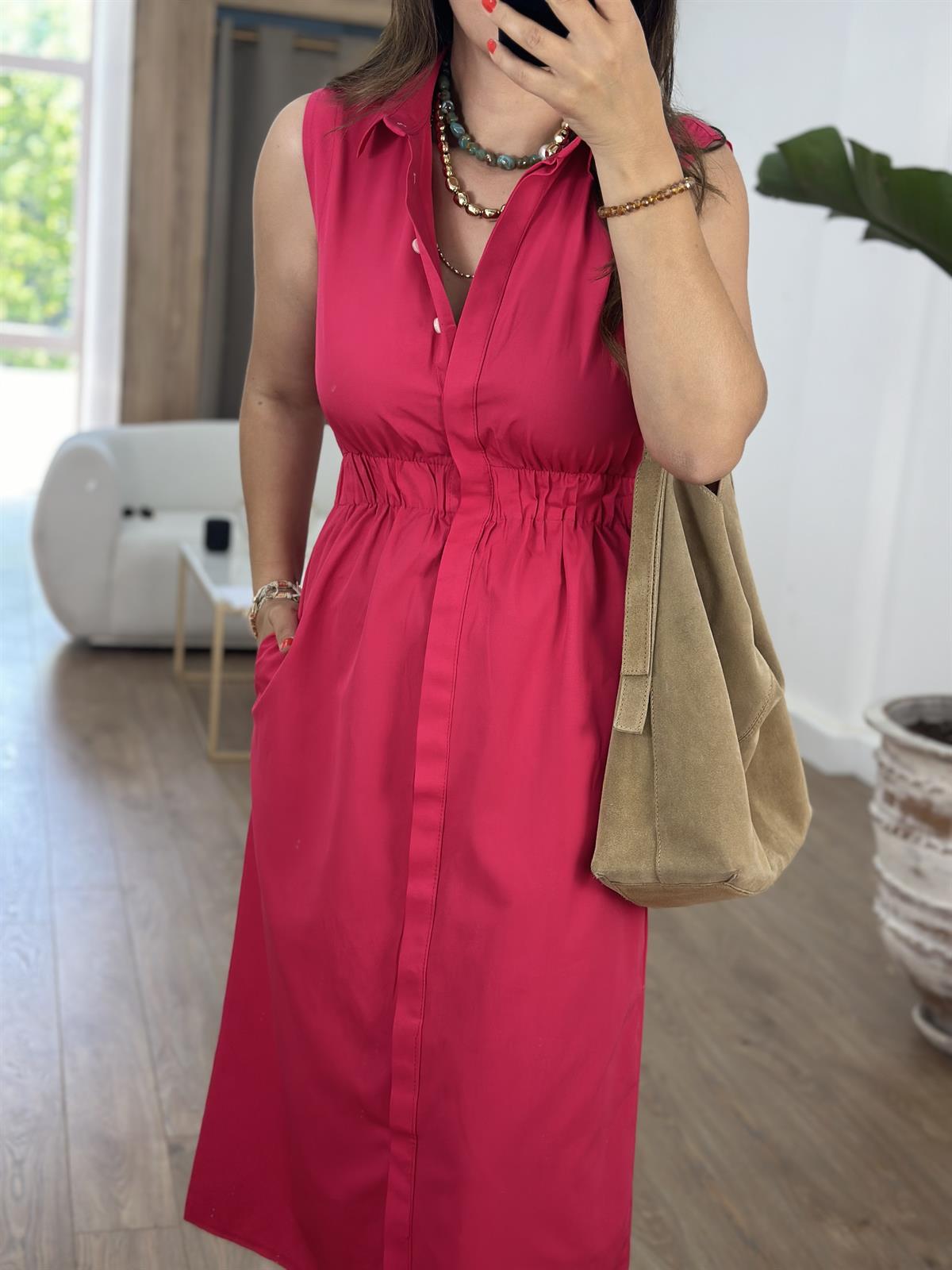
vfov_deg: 39.7
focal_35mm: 48
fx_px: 1760
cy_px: 635
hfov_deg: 30.3
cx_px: 476
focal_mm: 6.86
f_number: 1.78
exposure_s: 1/141
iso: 80
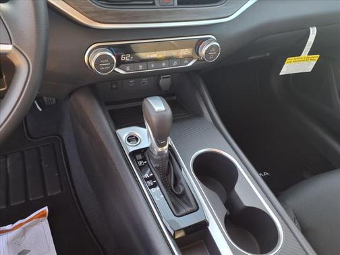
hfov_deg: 65.3
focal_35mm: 27
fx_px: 265
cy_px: 128
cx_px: 170
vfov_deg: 51.4
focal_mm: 3.58
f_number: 1.9
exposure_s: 1/60.2
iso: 40
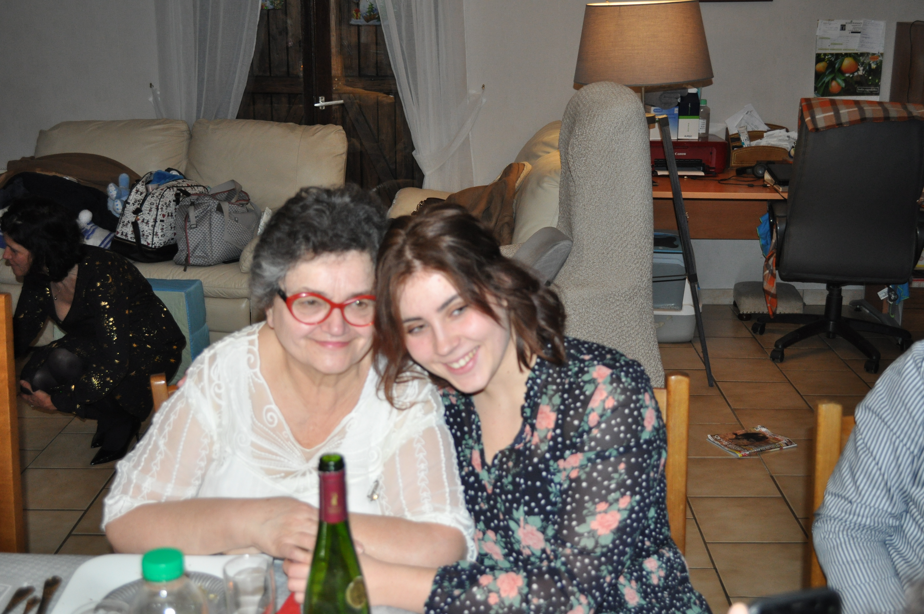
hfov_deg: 45.0
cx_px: 462
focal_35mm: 44
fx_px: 1115
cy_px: 307
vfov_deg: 30.8
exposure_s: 1/60
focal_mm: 29
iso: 800
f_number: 4.5
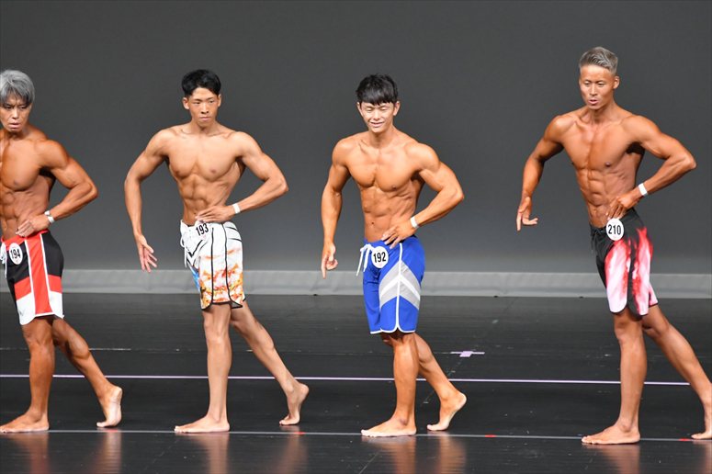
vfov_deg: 4.6
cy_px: 237
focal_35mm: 300
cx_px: 356
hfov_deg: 6.9
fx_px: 5931
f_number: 5.6
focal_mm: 200
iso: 5000
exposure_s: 1/400
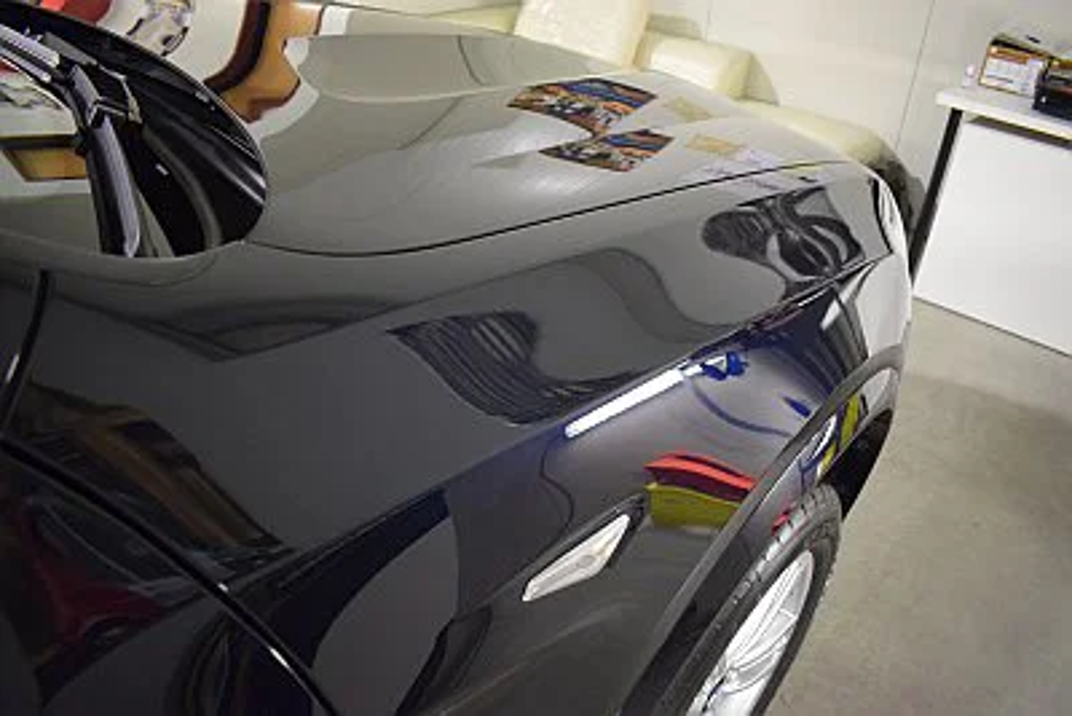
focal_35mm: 27
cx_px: 536
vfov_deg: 48.0
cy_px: 358
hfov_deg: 67.4
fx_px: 804
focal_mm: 18
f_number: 3.5
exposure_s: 1/60
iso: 2200
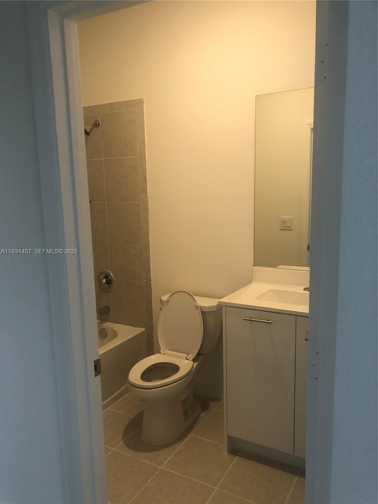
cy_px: 252
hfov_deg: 49.7
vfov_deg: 63.4
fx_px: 408
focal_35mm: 28
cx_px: 189
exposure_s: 1/24
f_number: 1.8
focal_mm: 4
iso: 40
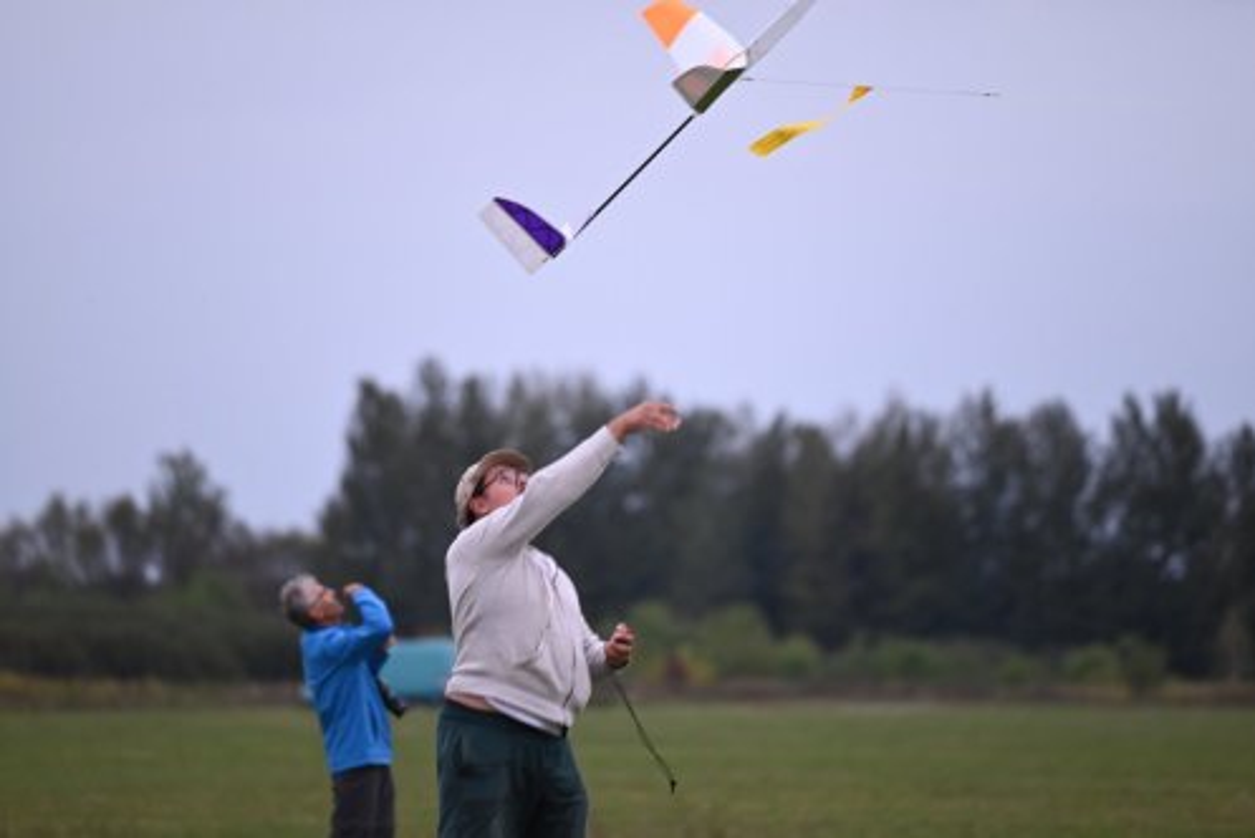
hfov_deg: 5.2
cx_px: 628
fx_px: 13952
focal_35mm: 400
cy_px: 419
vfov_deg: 3.4
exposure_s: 1/400
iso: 1000
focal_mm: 400
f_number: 6.3
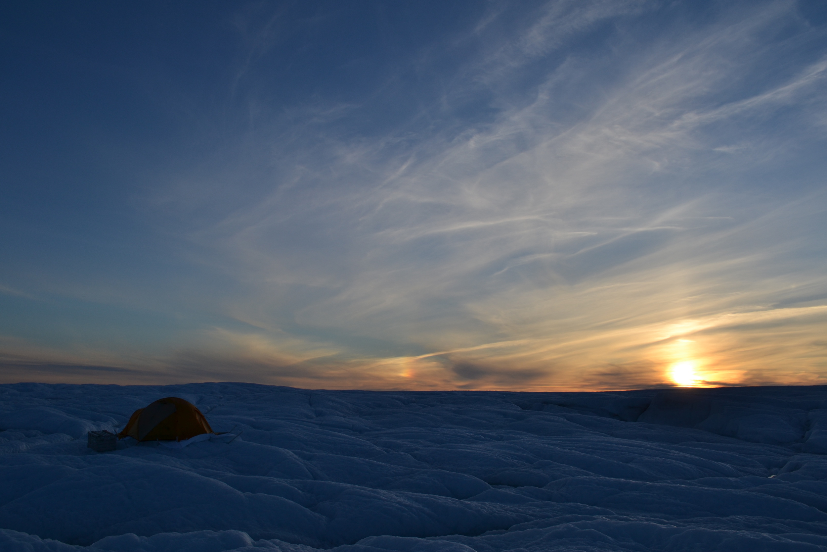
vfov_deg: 47.9
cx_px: 414
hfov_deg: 67.4
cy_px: 276
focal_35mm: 27
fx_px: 620
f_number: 9
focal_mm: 18
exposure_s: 1/320
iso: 100
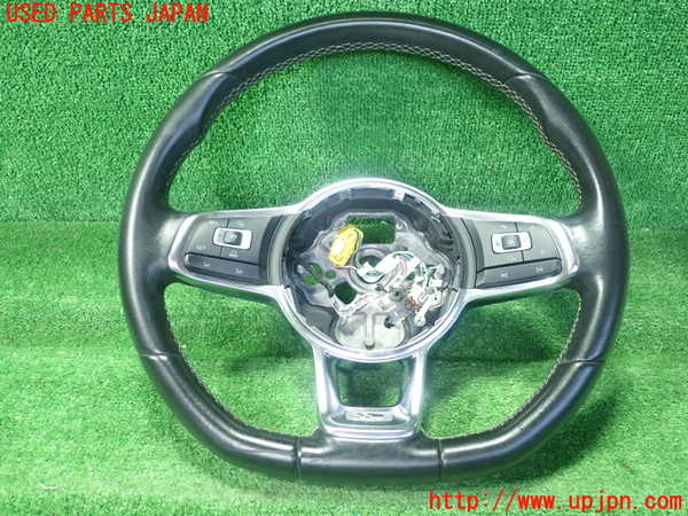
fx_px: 596
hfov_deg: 60.0
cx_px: 344
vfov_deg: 46.8
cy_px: 258
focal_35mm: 30
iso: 800
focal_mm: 5.5
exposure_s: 1/125
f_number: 2.3
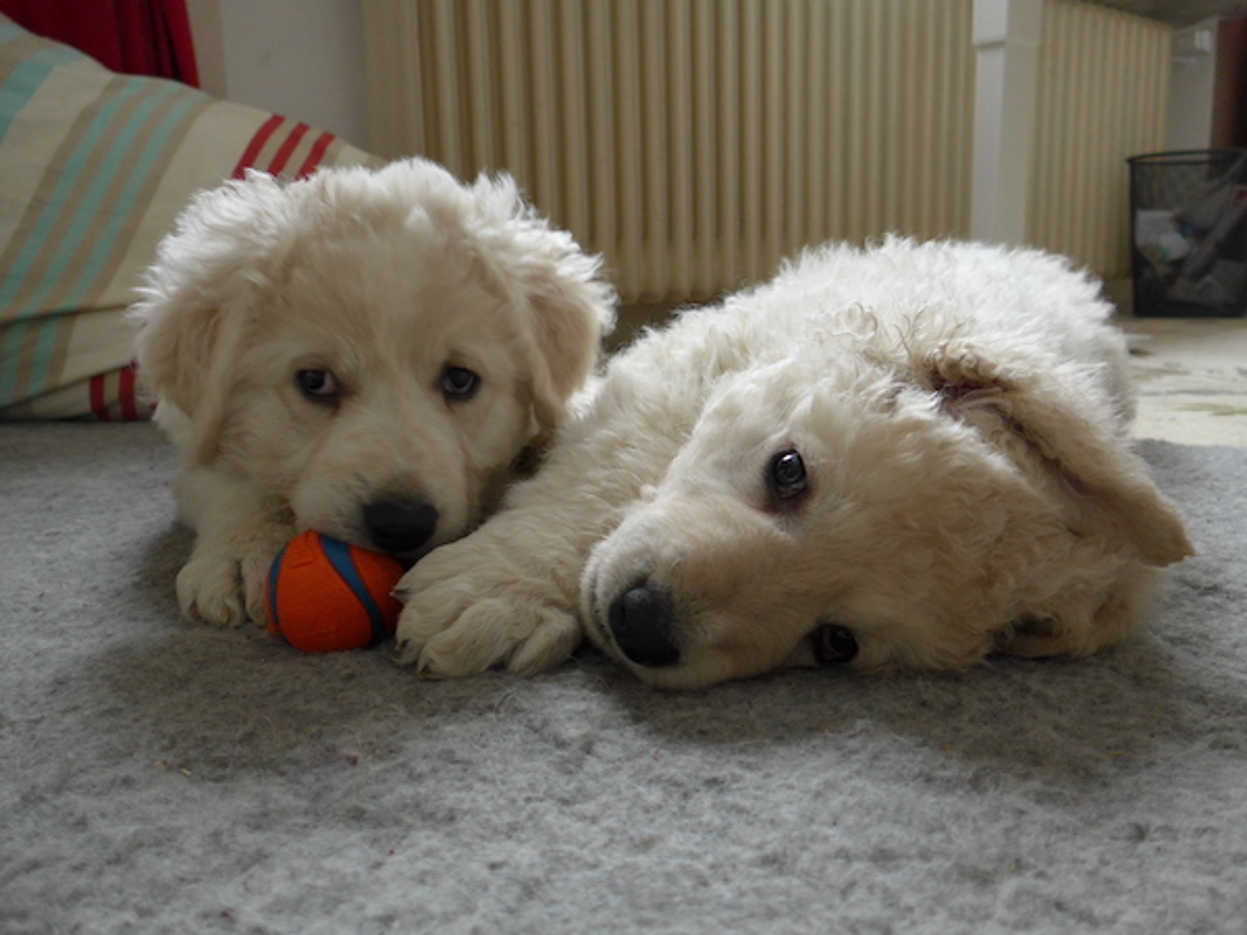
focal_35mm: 28
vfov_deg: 49.7
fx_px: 1009
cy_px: 468
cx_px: 624
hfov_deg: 63.4
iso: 400
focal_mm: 6
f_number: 2.2
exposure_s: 1/25
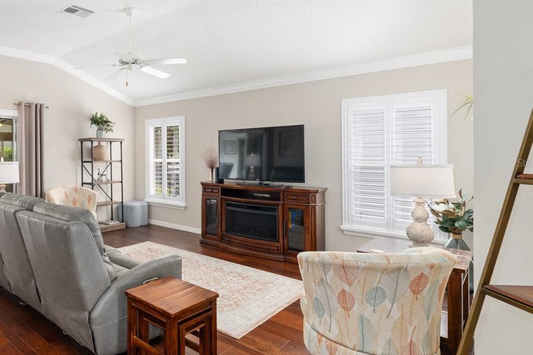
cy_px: 162
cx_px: 128
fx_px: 340
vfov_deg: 55.0
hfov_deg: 70.6
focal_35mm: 23
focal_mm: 14
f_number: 8
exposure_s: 1/25
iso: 500
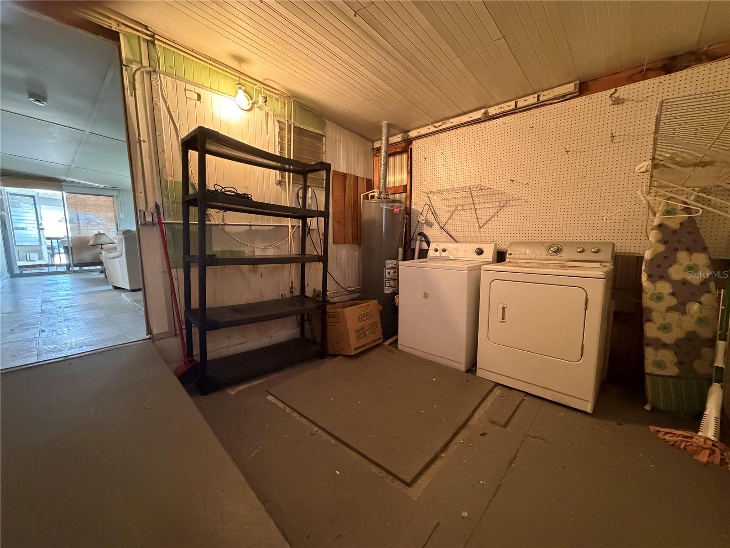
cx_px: 365
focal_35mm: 14
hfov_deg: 102.1
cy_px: 274
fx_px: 295
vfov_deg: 85.7
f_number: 2.2
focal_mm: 2.22
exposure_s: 1/60
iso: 1000
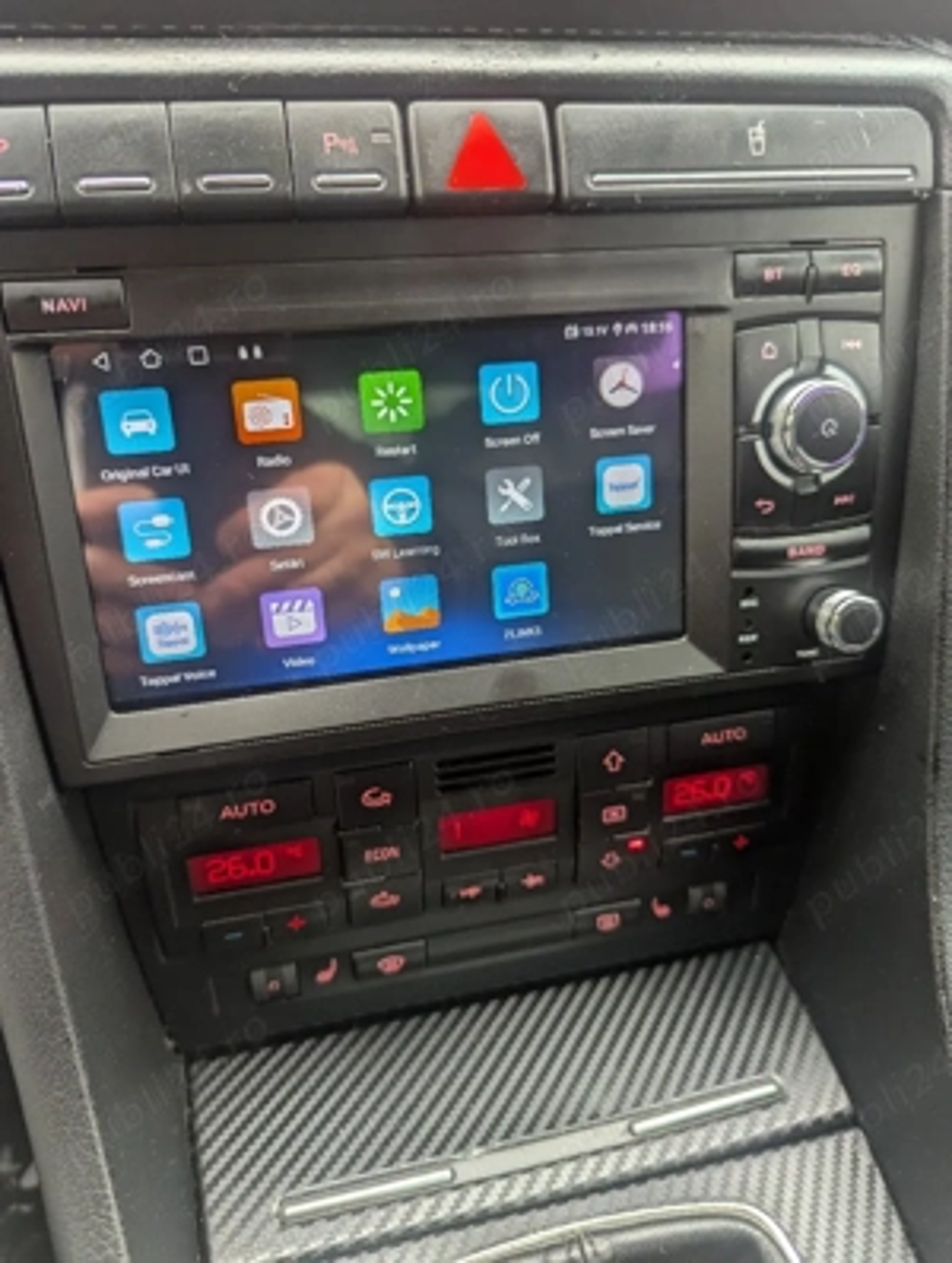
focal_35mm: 24
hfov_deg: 57.0
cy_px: 632
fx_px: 877
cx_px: 476
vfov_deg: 71.5
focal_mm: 6.81
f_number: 1.85
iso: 52
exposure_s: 1/41.7
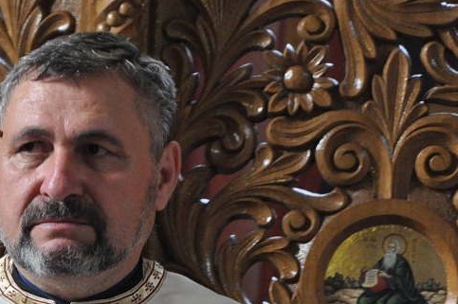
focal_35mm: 391
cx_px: -35
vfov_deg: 3.5
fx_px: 4972
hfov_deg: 5.3
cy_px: 328
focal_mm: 105
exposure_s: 1/40
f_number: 7.1
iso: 1600
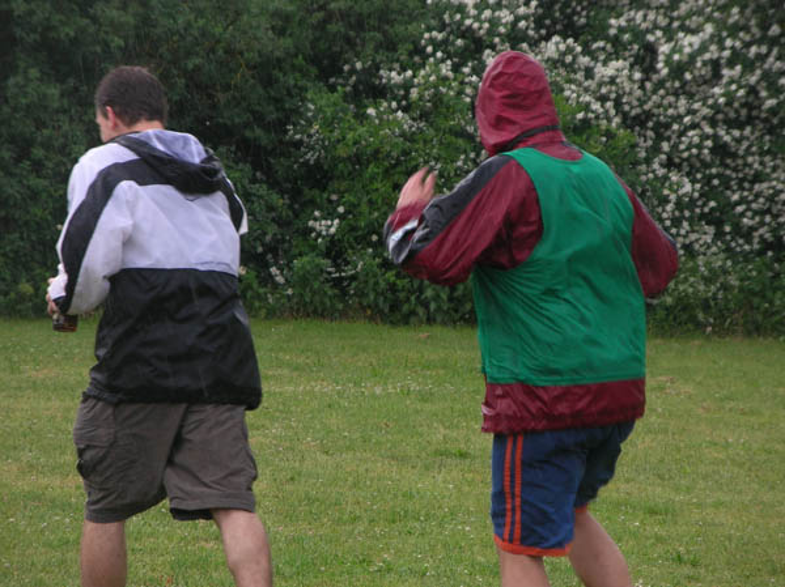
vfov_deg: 4.9
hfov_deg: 6.5
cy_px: 294
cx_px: 392
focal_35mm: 303
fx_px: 6866
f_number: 4.4
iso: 53
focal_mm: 50
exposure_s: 1/126
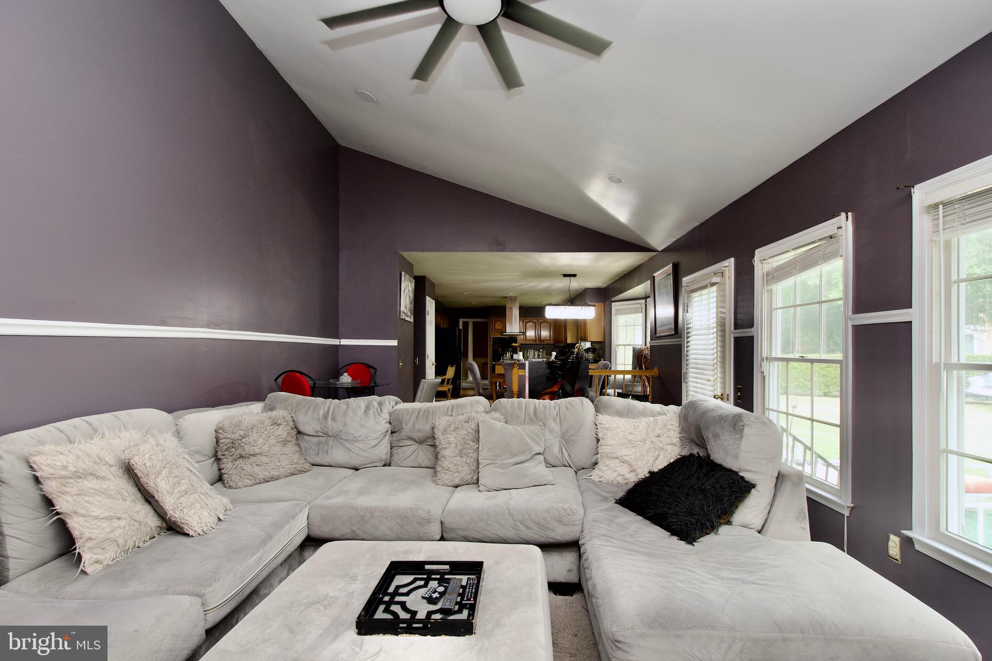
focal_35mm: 15
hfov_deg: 100.4
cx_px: 496
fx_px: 413
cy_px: 330
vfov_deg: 77.3
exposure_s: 1/20
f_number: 7.1
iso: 320
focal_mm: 10
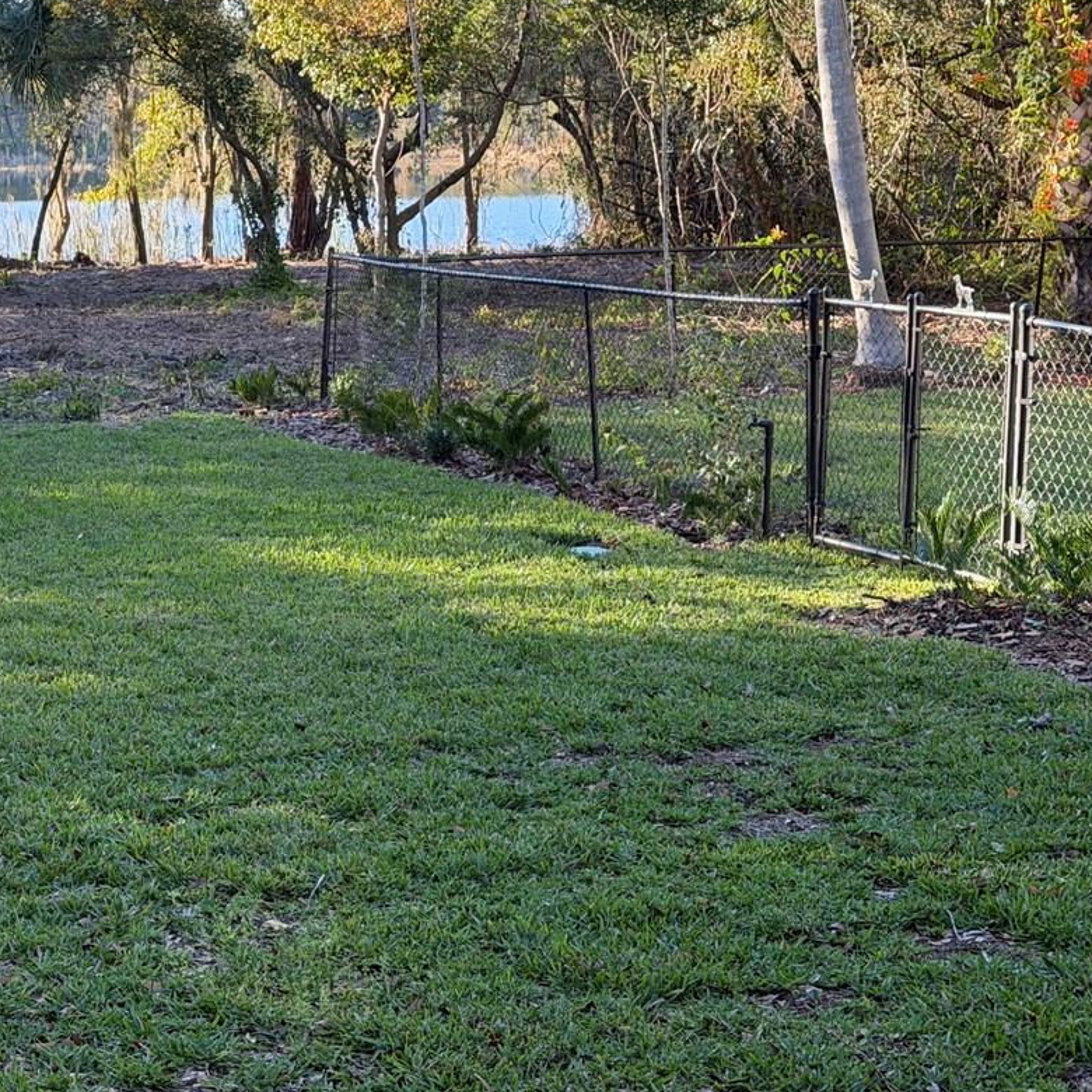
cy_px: 372
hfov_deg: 19.8
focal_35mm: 87
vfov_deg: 19.9
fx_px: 3105
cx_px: 238
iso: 100
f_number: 1.78
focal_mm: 6.76
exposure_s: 1/499
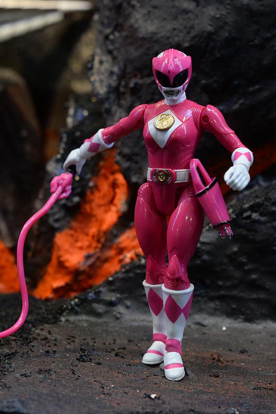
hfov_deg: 17.9
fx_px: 873
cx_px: 168
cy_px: 205
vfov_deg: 26.6
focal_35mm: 76
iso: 3200
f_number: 6.3
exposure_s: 1/100
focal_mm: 50
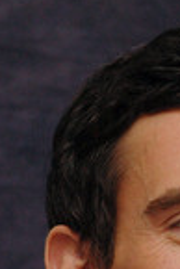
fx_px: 3863
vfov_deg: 4.0
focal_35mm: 516
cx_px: 230
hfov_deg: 2.7
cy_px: 301
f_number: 8
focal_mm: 125
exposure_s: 1/320
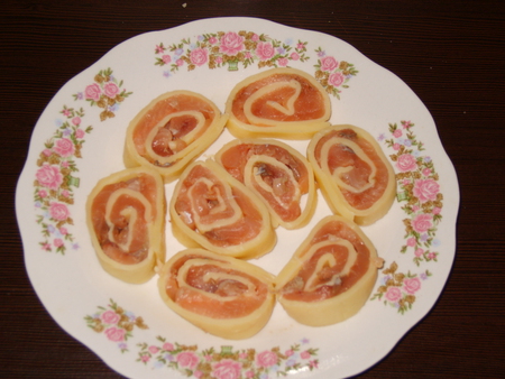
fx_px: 1051
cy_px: 190
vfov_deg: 20.5
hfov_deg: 27.0
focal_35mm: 72
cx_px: 252
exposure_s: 1/45
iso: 100
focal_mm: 15
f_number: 4.1
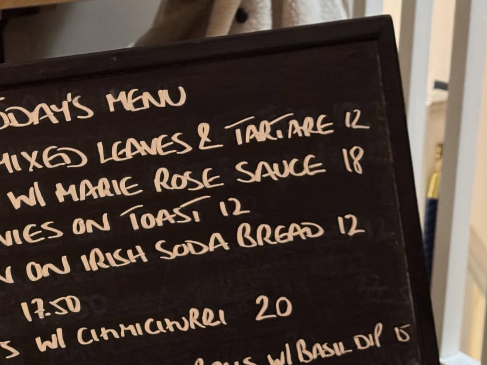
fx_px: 1210
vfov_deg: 17.0
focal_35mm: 86
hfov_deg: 22.3
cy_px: 313
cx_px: 57
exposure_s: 1/20
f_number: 1.8
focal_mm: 6.8
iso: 800
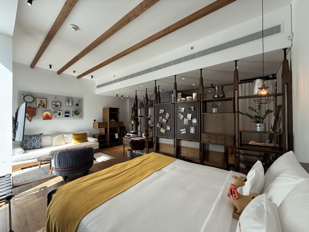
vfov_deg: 85.7
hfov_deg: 102.1
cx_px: 154
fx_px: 125
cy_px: 116
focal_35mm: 14
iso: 160
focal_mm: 2.22
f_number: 2.2
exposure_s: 1/99
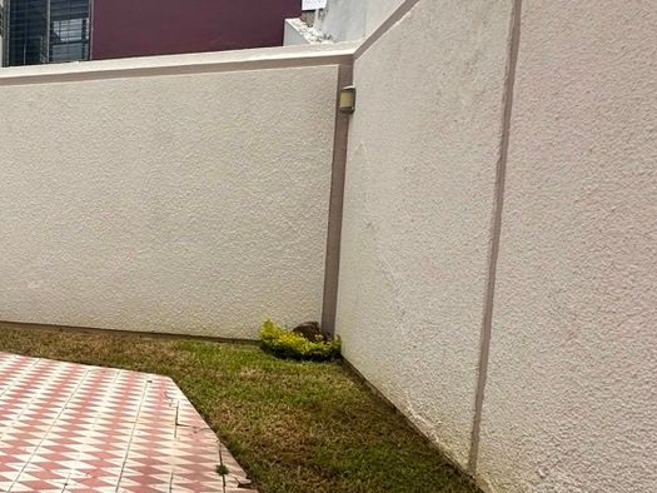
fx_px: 607
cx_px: -29
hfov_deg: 45.8
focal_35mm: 32
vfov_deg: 44.1
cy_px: 273
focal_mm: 2.22
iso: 50
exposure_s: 1/4132
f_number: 2.2
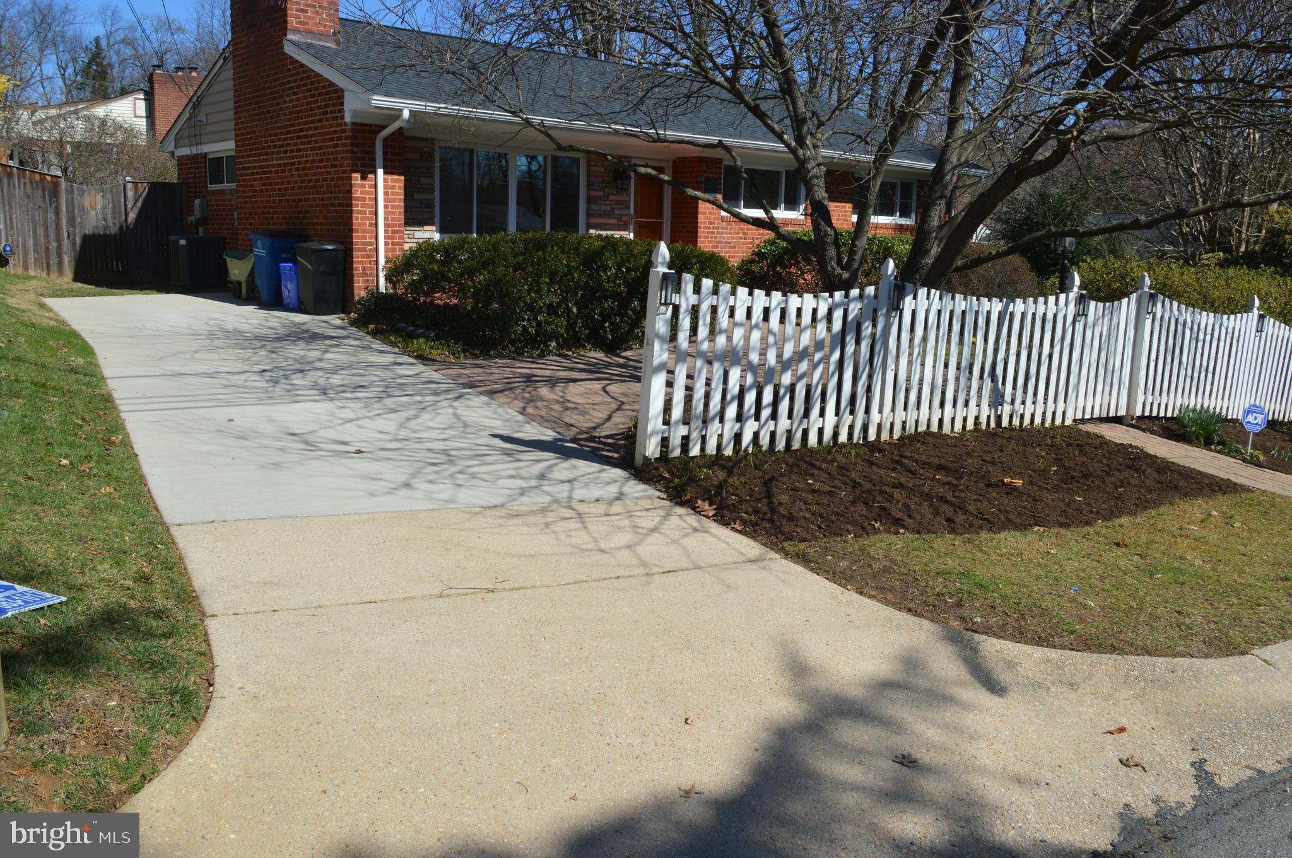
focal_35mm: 30
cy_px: 429
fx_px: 1076
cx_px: 646
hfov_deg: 62.0
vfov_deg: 43.5
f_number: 8
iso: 100
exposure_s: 1/250
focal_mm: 20
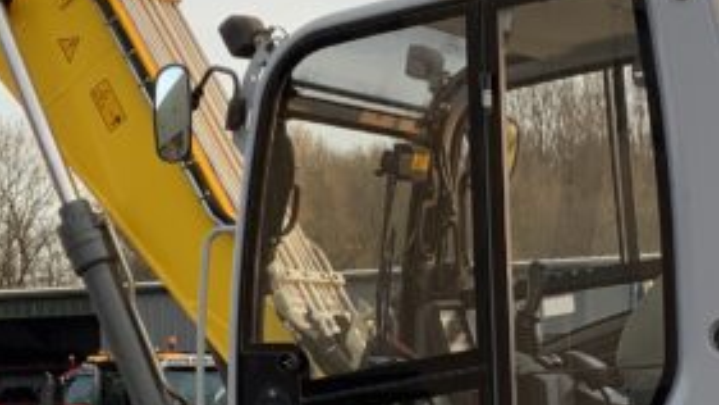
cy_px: 495
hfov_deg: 18.6
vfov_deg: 10.4
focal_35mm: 115
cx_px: 397
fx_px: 2192
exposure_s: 1/126
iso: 16
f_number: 1.8
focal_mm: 3
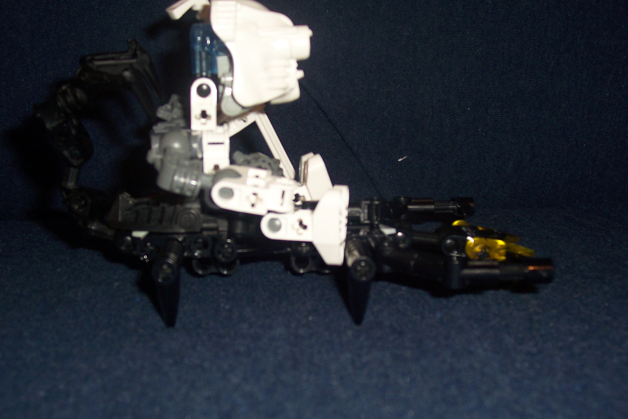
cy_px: 220
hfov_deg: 44.5
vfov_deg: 30.5
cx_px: 315
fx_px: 767
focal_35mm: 44
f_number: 3
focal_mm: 7
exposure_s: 1/60
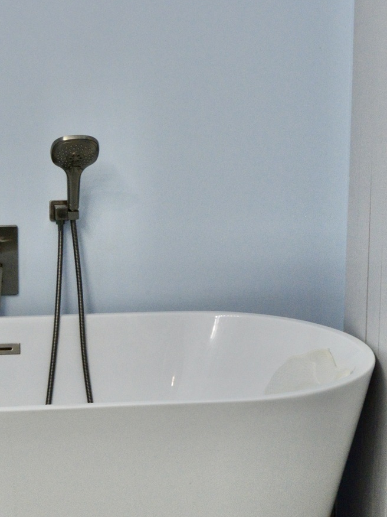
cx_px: 178
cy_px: 154
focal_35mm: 87
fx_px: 1301
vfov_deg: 22.3
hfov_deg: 16.9
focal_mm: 23
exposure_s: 1/60
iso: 800
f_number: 5.6
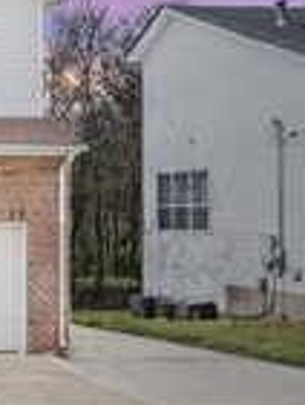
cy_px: 181
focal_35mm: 60
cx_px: -224
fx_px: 704
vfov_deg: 32.1
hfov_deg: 19.3
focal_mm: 22
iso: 250
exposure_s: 1/500
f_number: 8
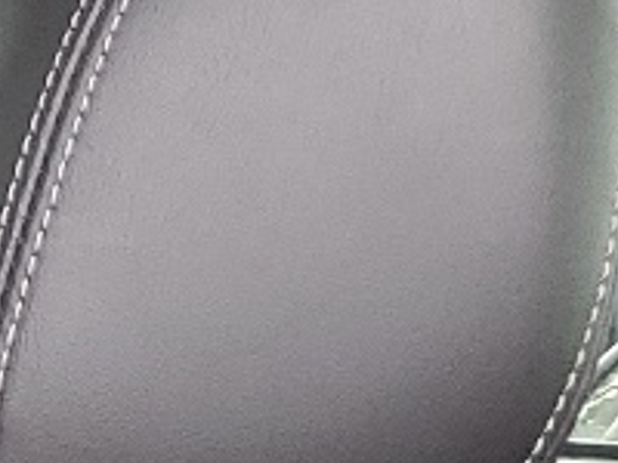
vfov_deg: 6.6
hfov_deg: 7.8
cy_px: 1327
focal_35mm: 208
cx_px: -1428
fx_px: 3713
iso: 51
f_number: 1.5
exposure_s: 1/120
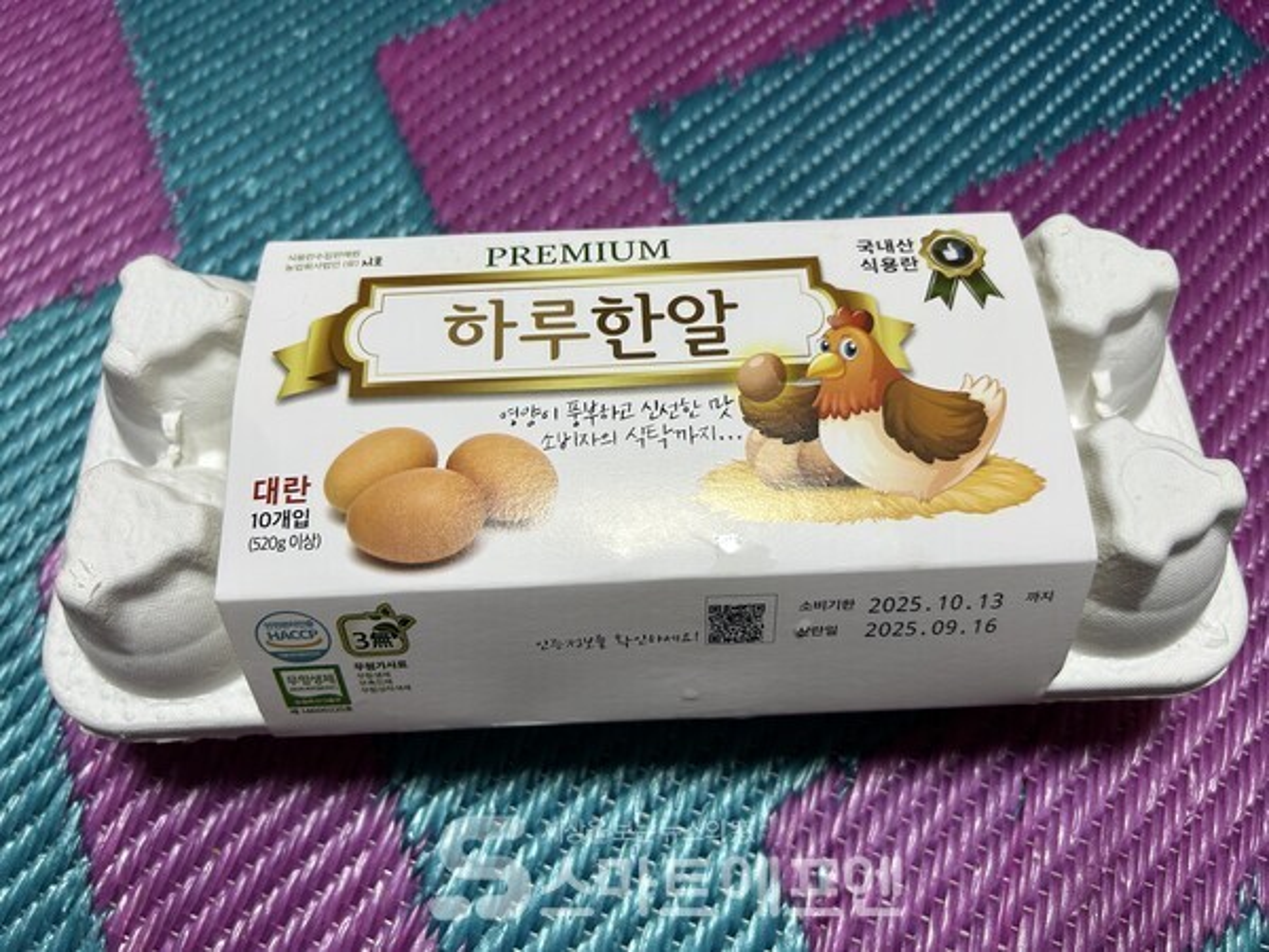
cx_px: 634
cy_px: 476
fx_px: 953
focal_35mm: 26
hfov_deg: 67.3
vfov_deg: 53.1
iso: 100
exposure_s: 1/120
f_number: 1.5
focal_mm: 5.7
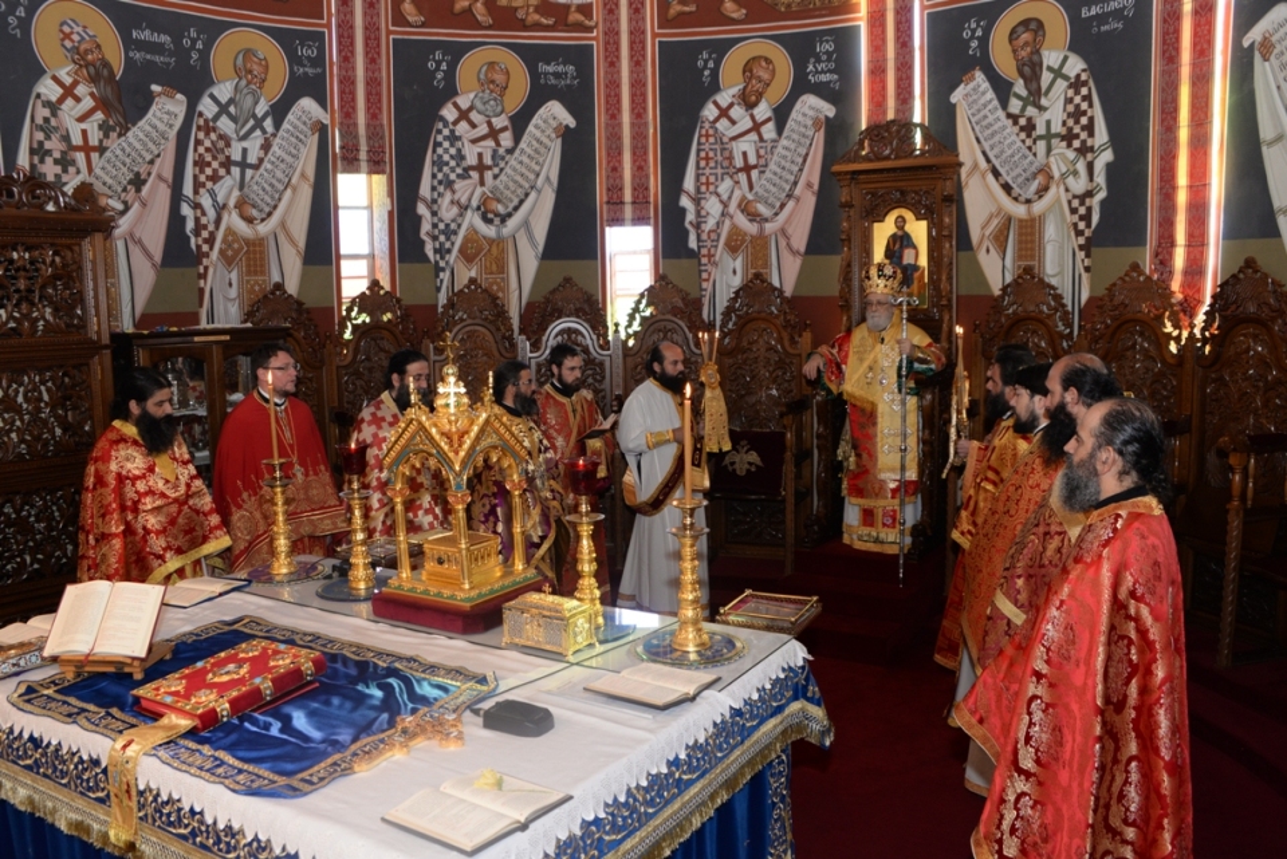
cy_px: 430
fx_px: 1001
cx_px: 644
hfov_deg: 65.4
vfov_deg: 46.4
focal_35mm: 28
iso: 1000
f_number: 5.6
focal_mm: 28
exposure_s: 1/60
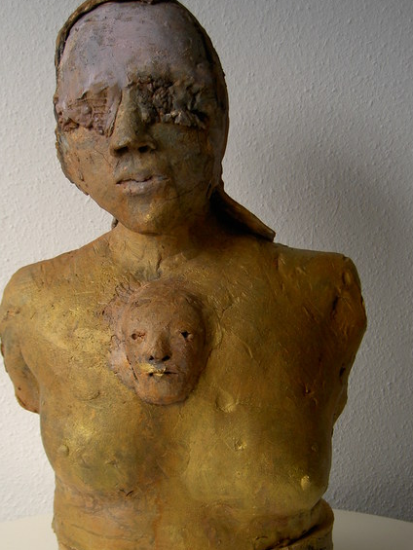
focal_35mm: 53
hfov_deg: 27.5
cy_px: 336
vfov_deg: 36.0
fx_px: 843
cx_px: 194
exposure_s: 1/125
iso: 100
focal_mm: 8
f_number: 2.8
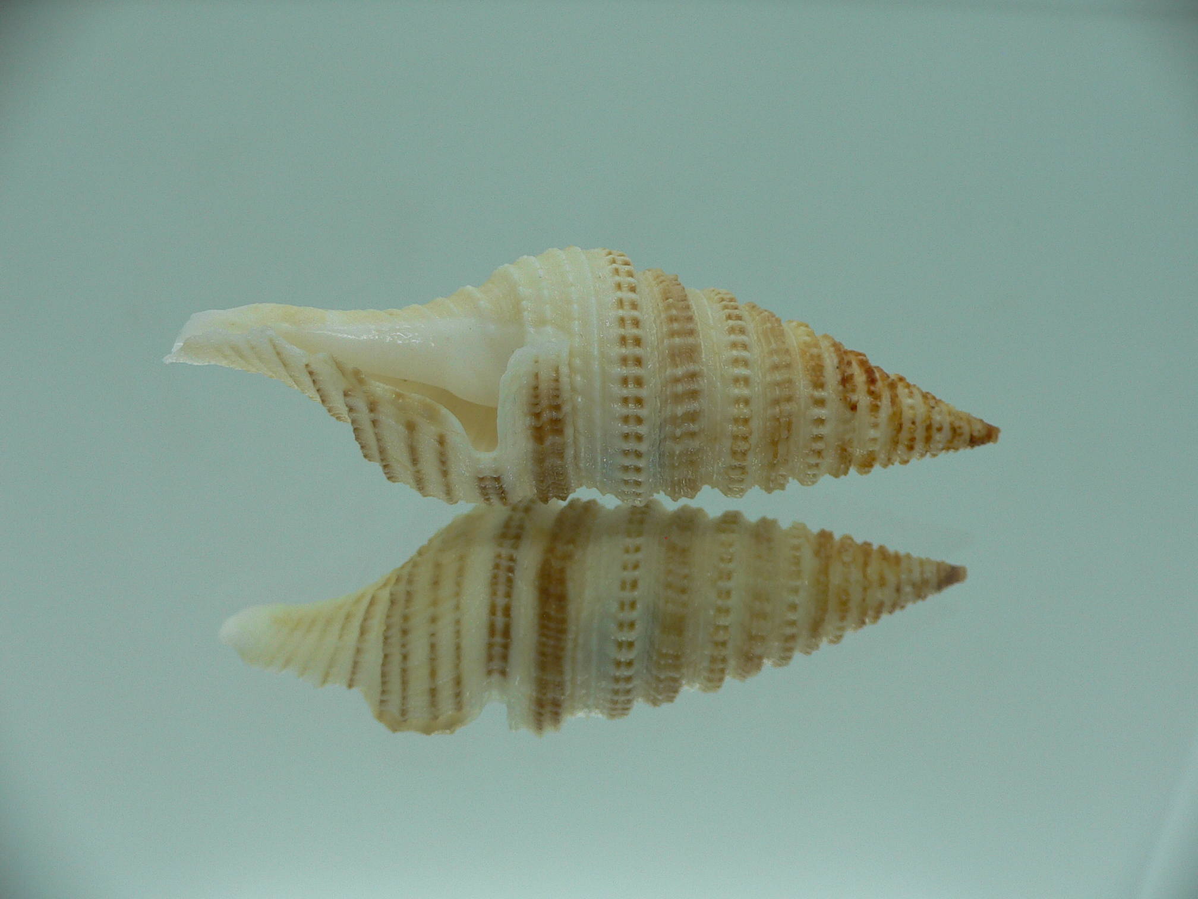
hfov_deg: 52.6
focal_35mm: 35
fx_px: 1211
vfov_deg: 40.7
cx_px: 599
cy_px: 450
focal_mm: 4.6
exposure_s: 1/60
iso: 80
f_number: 2.8
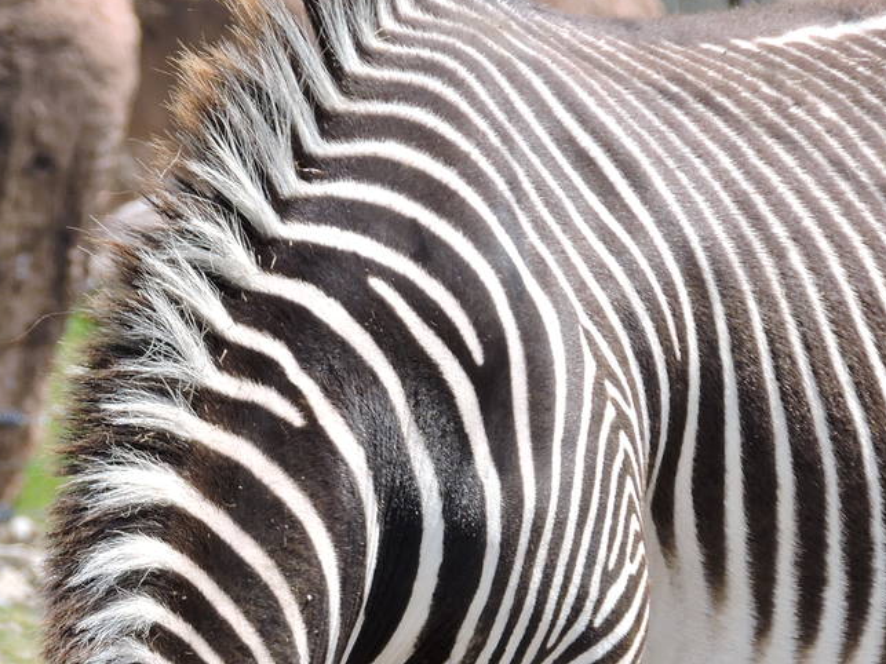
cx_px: 132
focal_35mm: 996
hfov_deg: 2.0
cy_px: 642
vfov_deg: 1.5
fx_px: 25488
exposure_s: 1/250
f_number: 4.8
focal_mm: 71.3
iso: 100
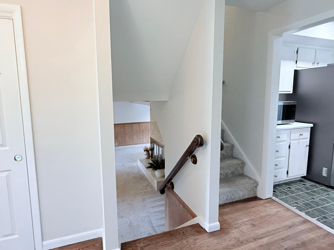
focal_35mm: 20
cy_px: 118
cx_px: 154
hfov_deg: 81.6
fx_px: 193
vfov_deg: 65.9
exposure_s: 1/60
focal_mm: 2.22
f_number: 2.2
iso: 320
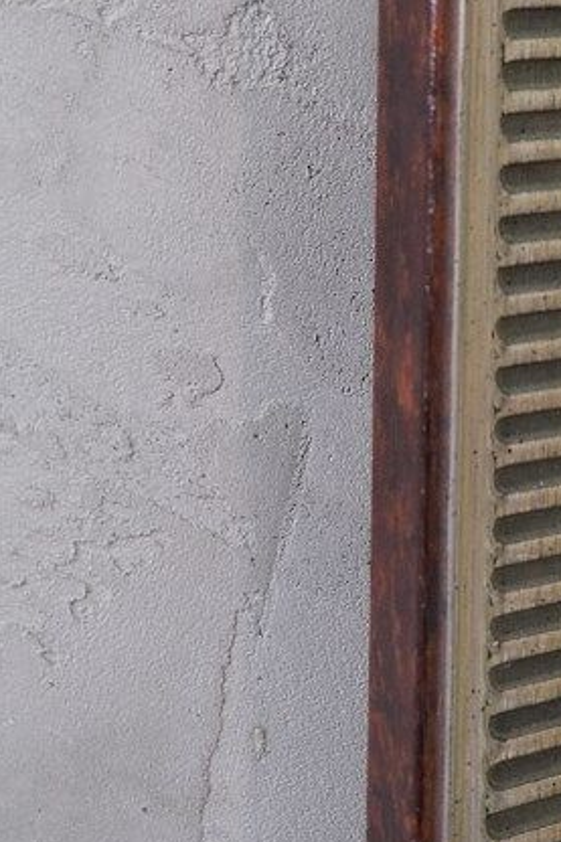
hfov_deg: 13.2
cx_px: 662
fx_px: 2363
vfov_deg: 19.8
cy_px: 85
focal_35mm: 101
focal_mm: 22.3
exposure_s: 1/30
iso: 1000
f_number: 4
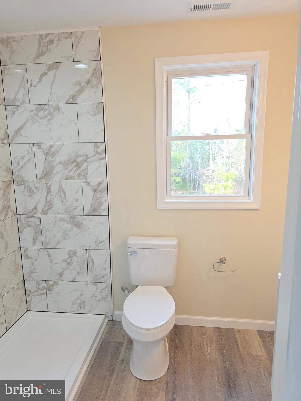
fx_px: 267
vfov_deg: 73.9
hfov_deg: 58.9
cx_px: 150
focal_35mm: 23
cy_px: 200
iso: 80
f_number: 1.7
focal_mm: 6.3
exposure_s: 1/120
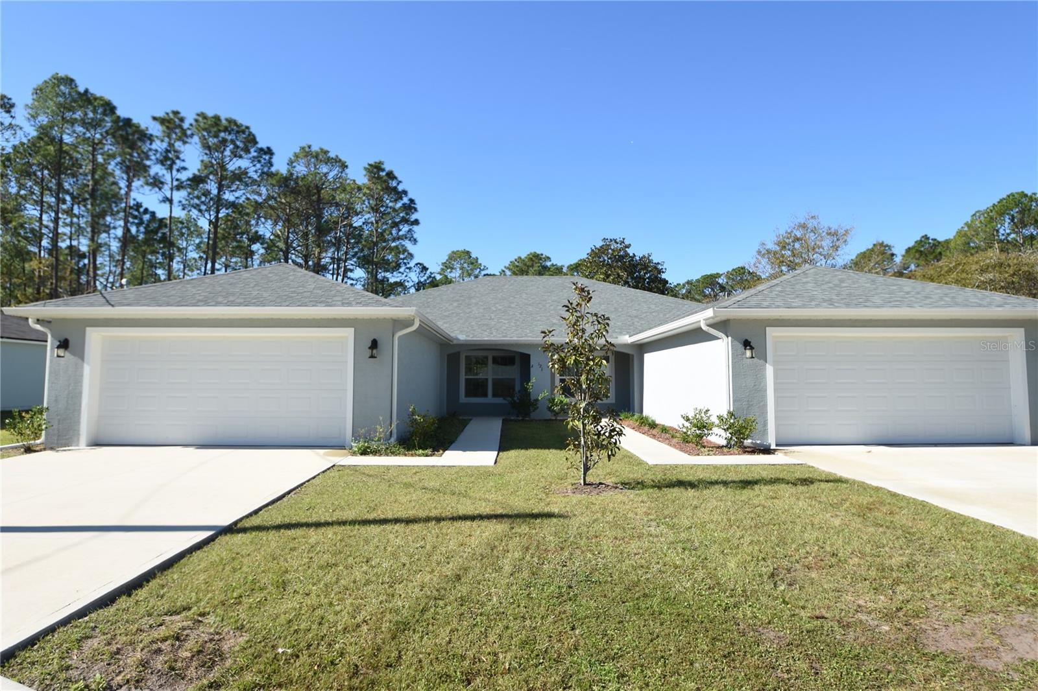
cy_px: 346
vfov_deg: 59.5
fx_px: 605
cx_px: 519
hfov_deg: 81.2
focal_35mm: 21
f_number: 6.3
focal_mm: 14
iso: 100
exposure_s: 1/400
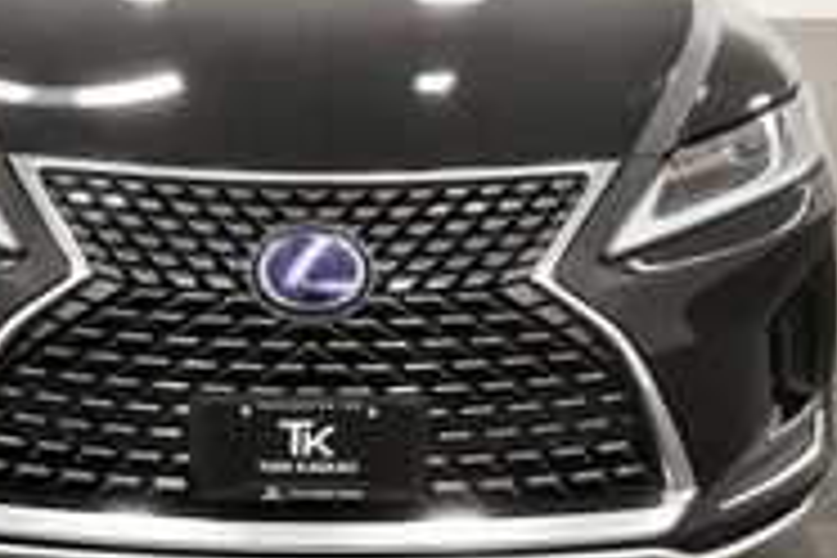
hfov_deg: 34.4
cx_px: 333
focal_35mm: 58
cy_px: 178
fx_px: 1348
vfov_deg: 23.3
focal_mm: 18
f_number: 5.6
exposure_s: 1/125
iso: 1000
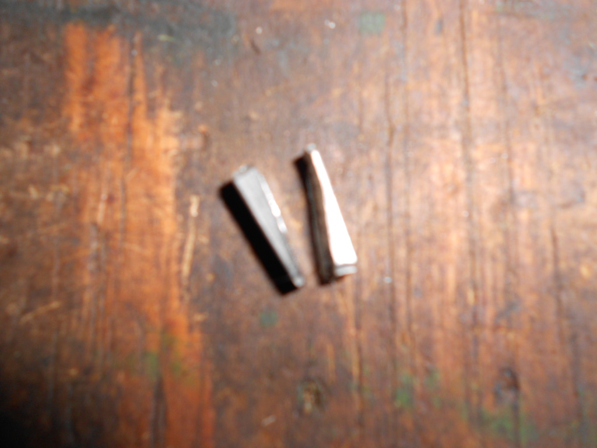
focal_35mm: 29
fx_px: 500
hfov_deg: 61.7
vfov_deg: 48.2
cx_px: 298
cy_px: 224
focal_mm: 5.1
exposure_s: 1/25
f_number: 8.5
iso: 80
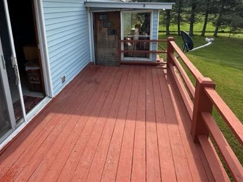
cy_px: 42
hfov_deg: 75.3
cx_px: 94
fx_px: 154
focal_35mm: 22
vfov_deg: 57.5
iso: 40
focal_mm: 2.22
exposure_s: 1/619
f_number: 2.2
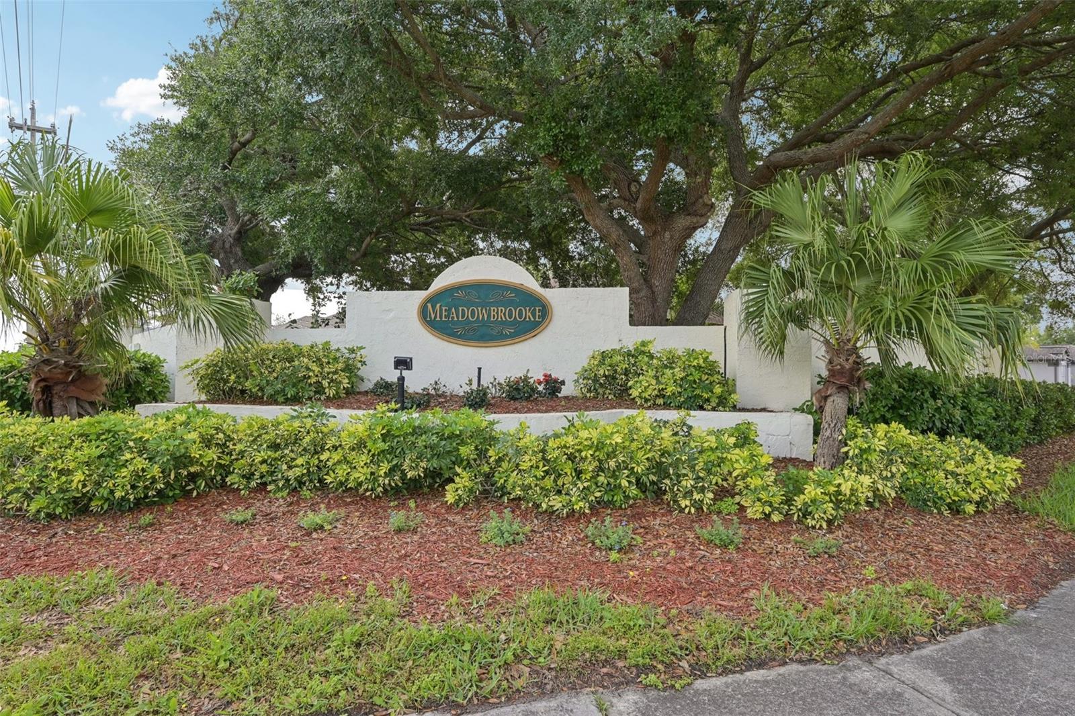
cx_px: 538
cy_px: 358
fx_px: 582
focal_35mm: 20
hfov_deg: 85.4
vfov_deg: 63.2
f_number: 8
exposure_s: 1/250
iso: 400
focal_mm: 19.5
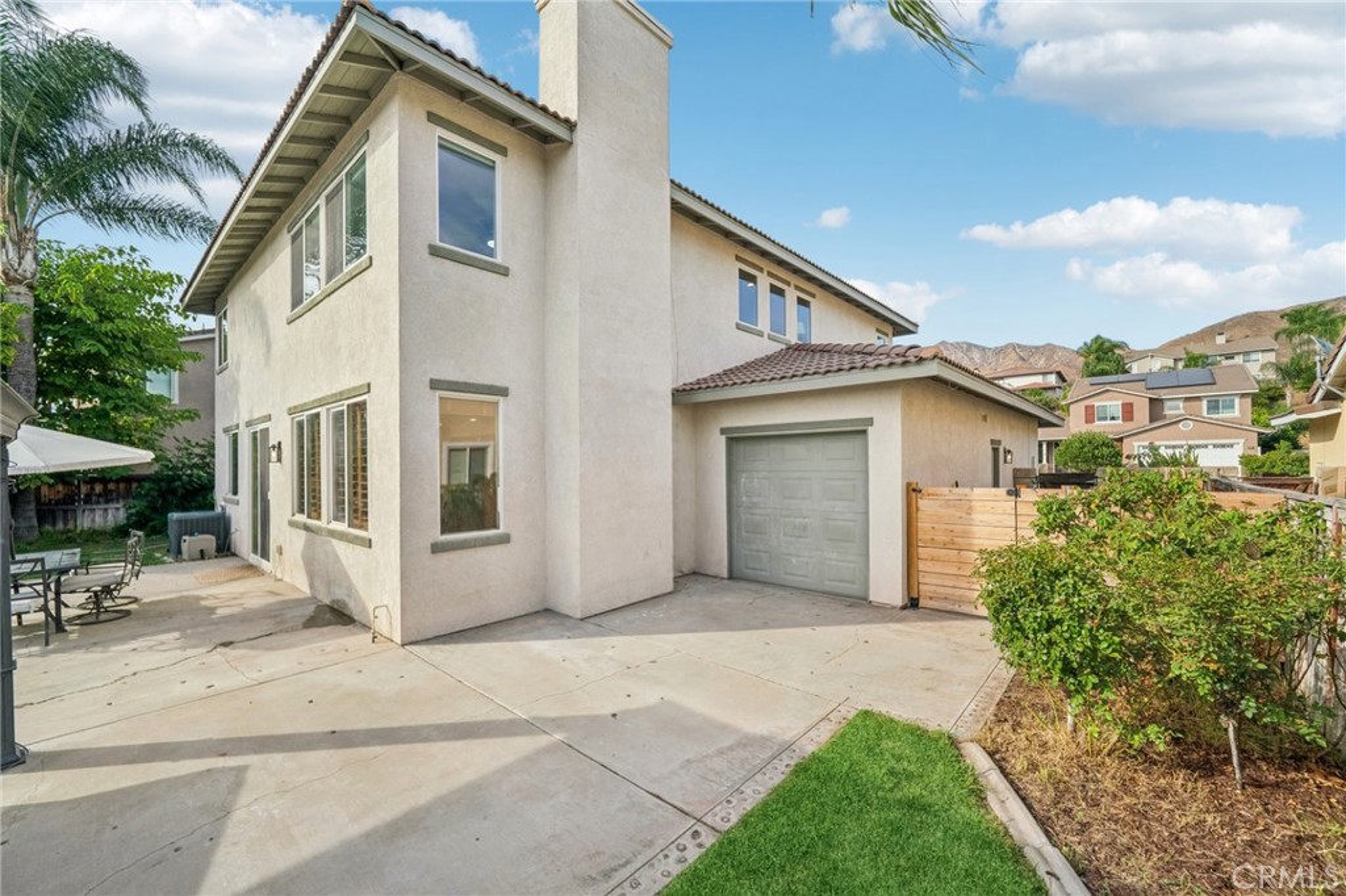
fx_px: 486
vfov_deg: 85.4
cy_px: 448
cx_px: 673
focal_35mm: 13
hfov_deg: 108.3
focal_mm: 13
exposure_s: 1/160
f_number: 8
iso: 100
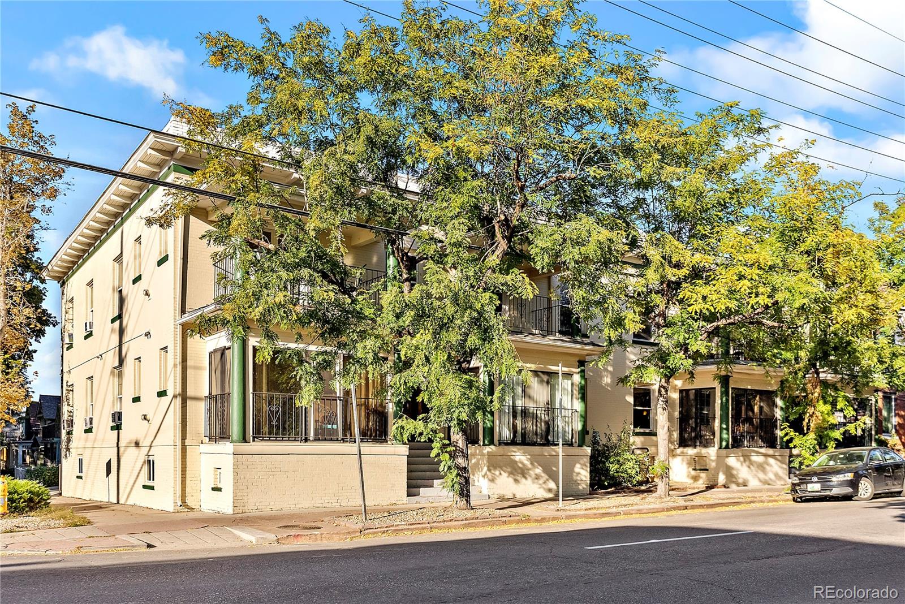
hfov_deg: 63.6
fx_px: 729
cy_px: 302
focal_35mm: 29
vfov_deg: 45.0
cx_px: 452
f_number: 7.1
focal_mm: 29
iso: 640
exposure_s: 1/1000
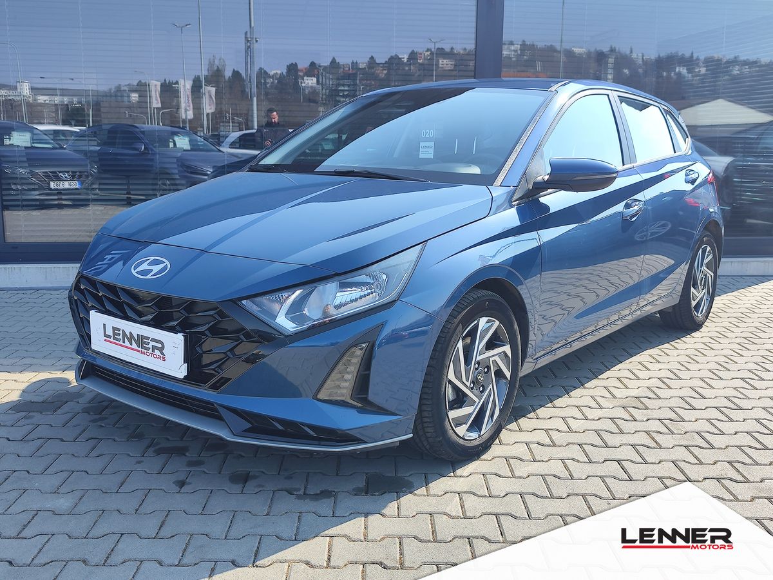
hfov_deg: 73.9
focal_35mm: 23
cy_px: 290
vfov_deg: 58.9
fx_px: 514
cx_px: 386
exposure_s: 1/393
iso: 50
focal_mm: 7.01
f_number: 1.69
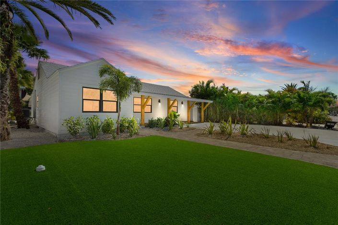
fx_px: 150
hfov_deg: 96.8
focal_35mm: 16
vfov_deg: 73.7
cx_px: 169
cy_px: 112
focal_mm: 16
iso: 100
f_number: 9
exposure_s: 1/80
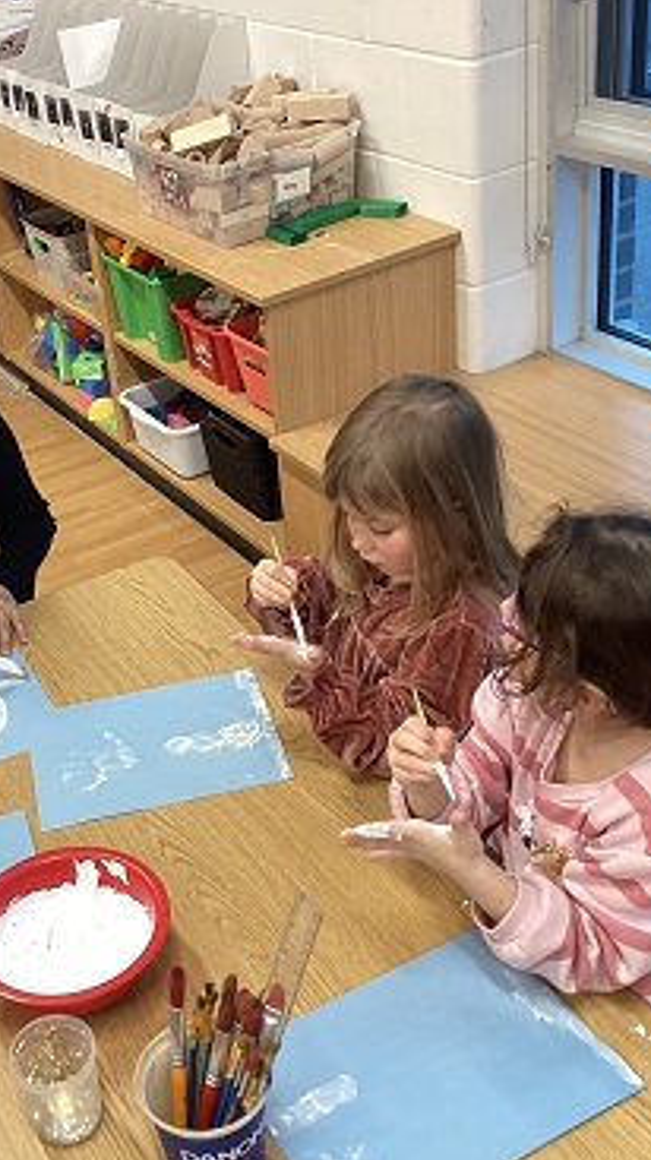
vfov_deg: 44.6
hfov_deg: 25.5
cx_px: 123
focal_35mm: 46
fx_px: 1414
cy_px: 577
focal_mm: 3.3
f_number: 2.4
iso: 125
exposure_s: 1/50
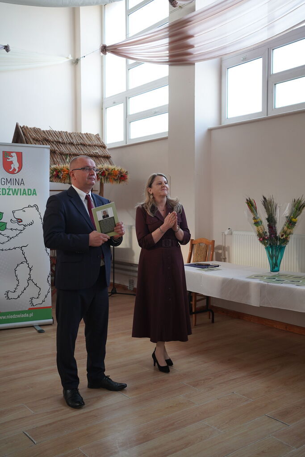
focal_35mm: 35
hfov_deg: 37.9
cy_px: 228
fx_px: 445
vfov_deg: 54.4
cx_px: 152
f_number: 4
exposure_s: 1/160
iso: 1600
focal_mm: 35
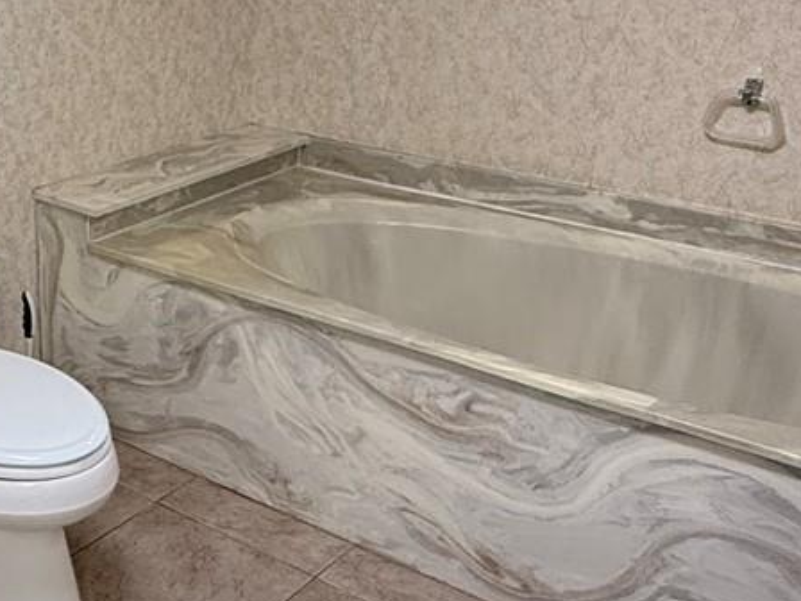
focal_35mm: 50
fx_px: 1157
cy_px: 254
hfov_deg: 34.8
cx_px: 5
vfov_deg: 29.1
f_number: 2.2
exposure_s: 1/60
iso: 200
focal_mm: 2.22
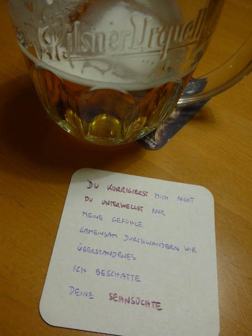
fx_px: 281
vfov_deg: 61.7
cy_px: 168
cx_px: 126
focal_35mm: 29
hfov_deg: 48.2
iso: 400
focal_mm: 6
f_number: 2
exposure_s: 1/40
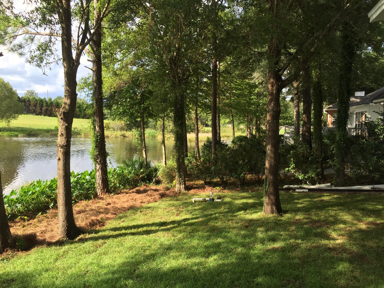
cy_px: 144
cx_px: 192
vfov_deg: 48.2
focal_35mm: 29
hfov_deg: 61.7
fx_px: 322
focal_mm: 4.15
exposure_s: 1/439
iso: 32
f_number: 2.2
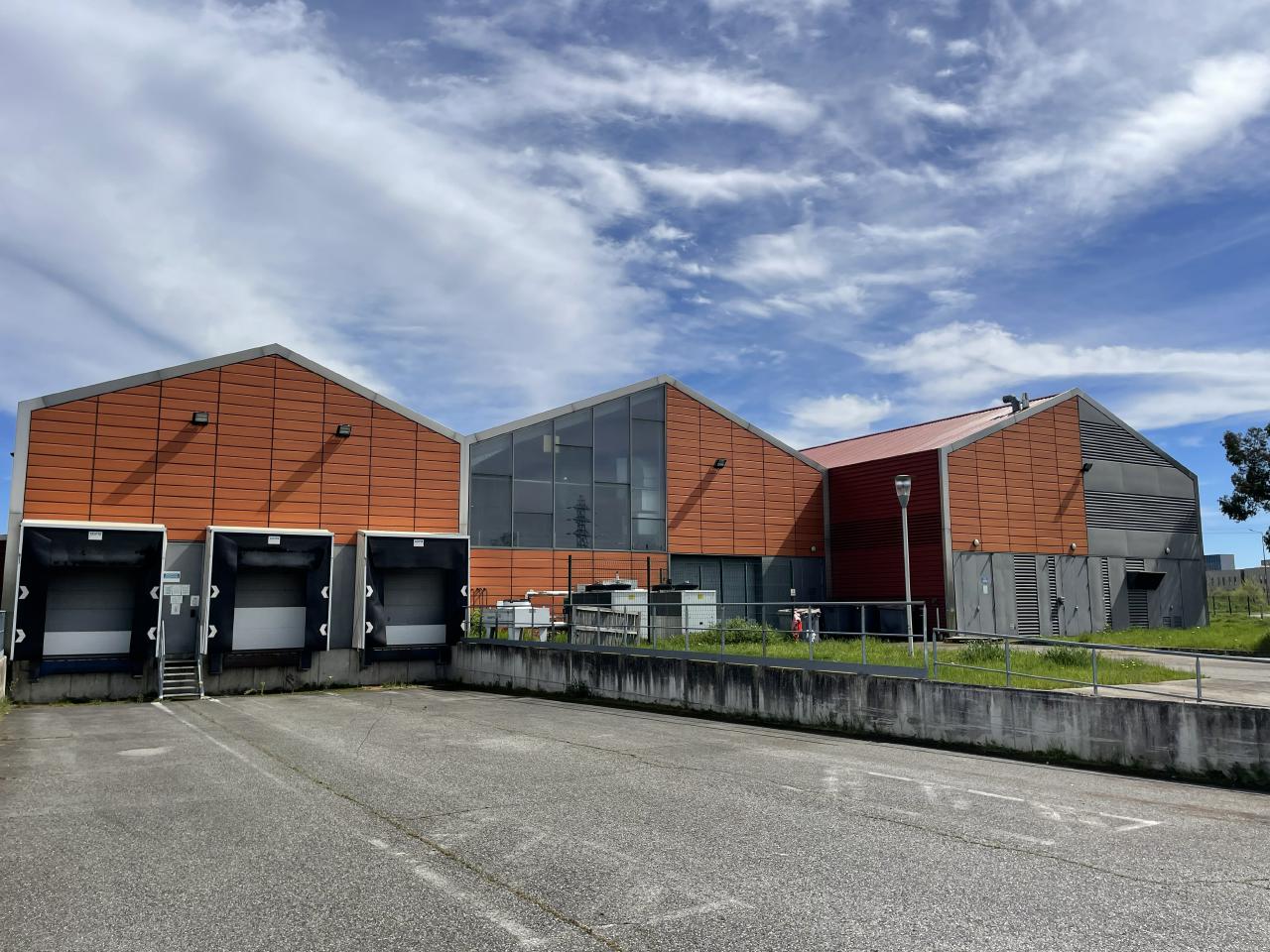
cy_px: 476
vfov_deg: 53.1
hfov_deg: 67.3
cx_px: 635
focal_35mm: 26
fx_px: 954
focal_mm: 4.2
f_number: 1.6
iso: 32
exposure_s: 1/6135
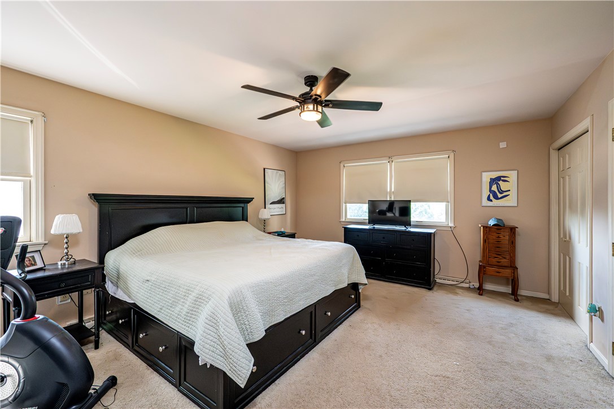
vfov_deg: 81.1
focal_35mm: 14
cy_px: 204
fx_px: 239
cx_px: 307
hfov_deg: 104.3
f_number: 8
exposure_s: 1/200
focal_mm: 14
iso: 6400
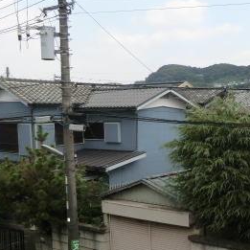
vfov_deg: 32.6
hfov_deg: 30.3
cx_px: 254
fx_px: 425
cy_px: 164
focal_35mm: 52
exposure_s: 1/800
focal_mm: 4.3
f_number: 3.2
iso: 80
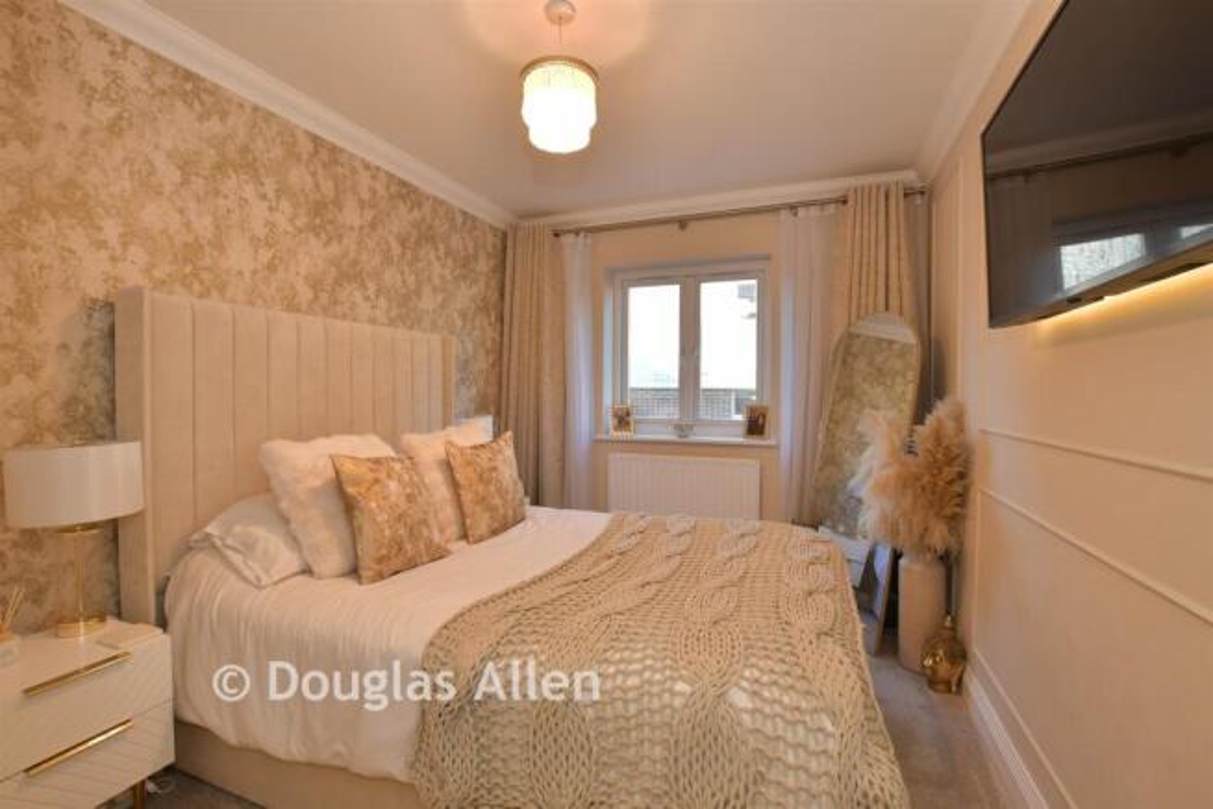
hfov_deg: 100.4
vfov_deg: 77.4
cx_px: 606
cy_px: 404
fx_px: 505
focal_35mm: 15
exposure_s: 1/1.6
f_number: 8
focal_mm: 10
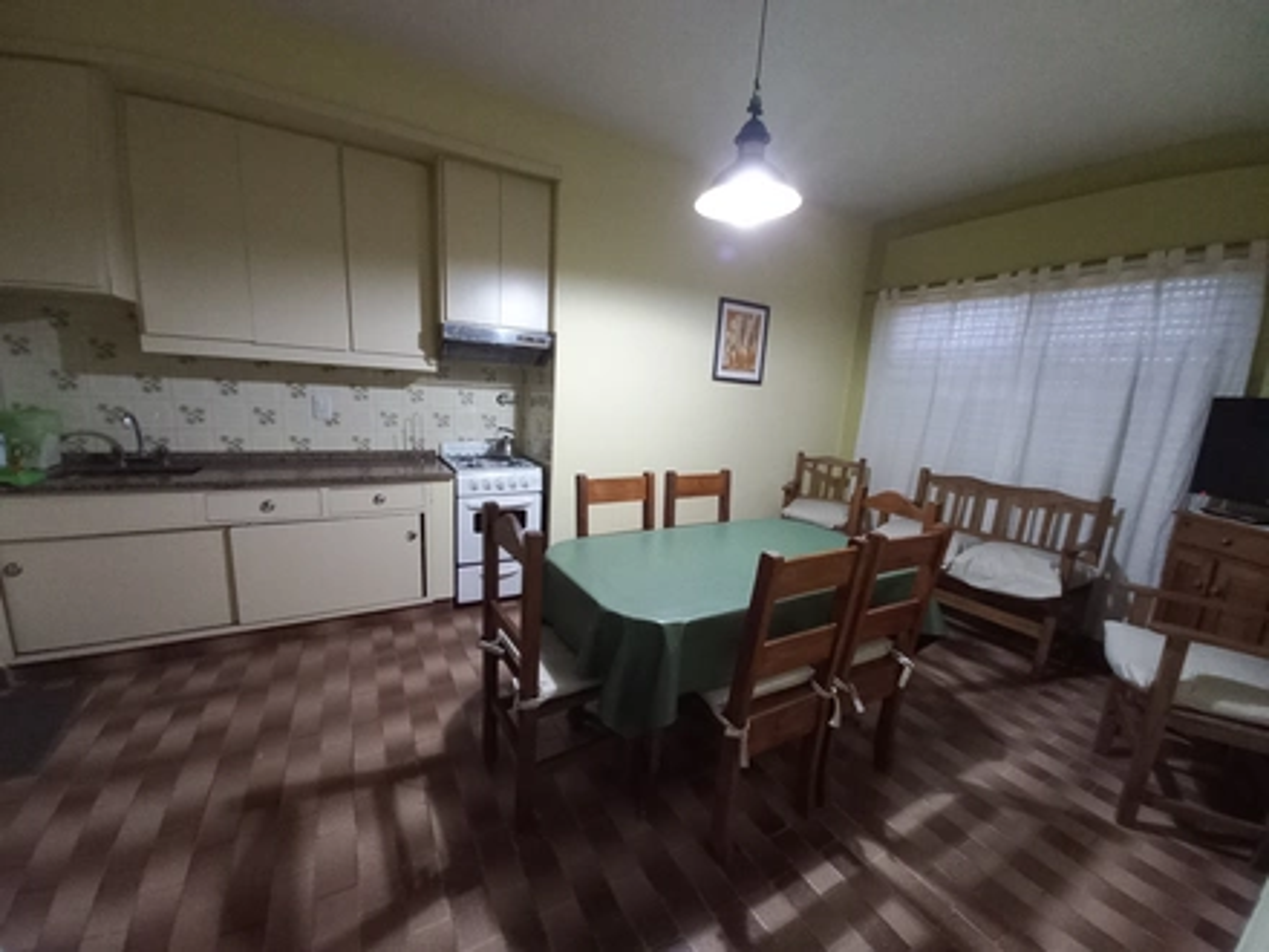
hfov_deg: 106.2
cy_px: 476
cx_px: 634
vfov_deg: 89.9
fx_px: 477
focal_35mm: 13
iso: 400
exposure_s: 1/14.3
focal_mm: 1.42
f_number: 2.2
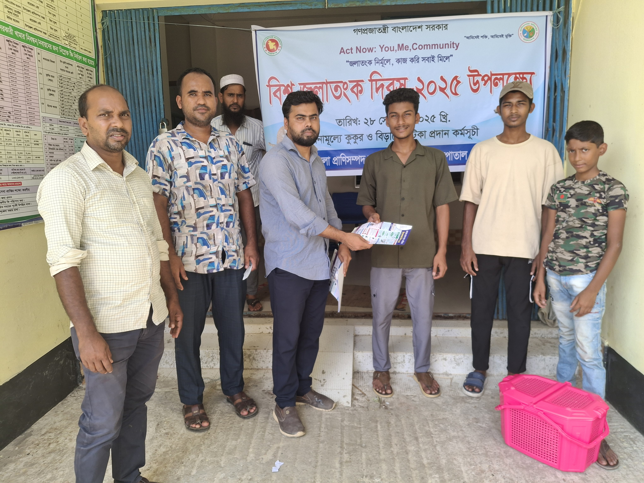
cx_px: 322
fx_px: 465
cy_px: 242
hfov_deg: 69.4
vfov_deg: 54.9
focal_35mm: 25
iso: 32
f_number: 1.8
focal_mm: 4.69
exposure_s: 1/207
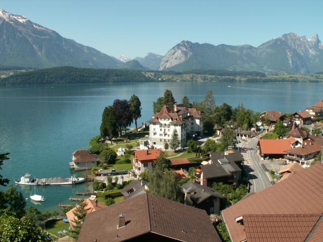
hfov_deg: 52.6
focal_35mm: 35
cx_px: 162
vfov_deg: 40.7
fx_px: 327
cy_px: 121
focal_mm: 5.86
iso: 50
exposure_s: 1/125
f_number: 8
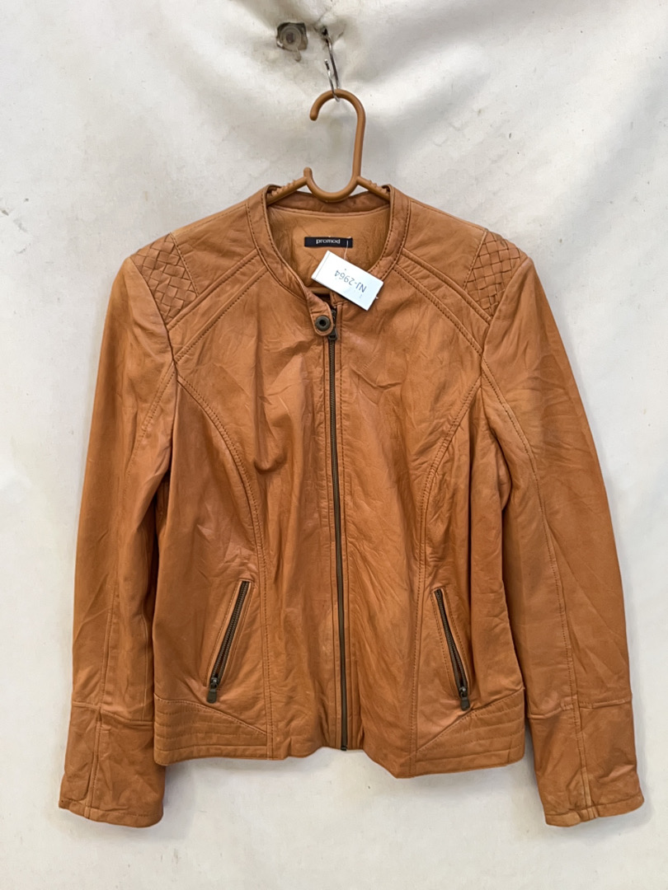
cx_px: 334
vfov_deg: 65.3
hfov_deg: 51.4
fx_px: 695
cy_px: 445
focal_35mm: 27
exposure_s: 1/60
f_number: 1.6
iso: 50
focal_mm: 5.1
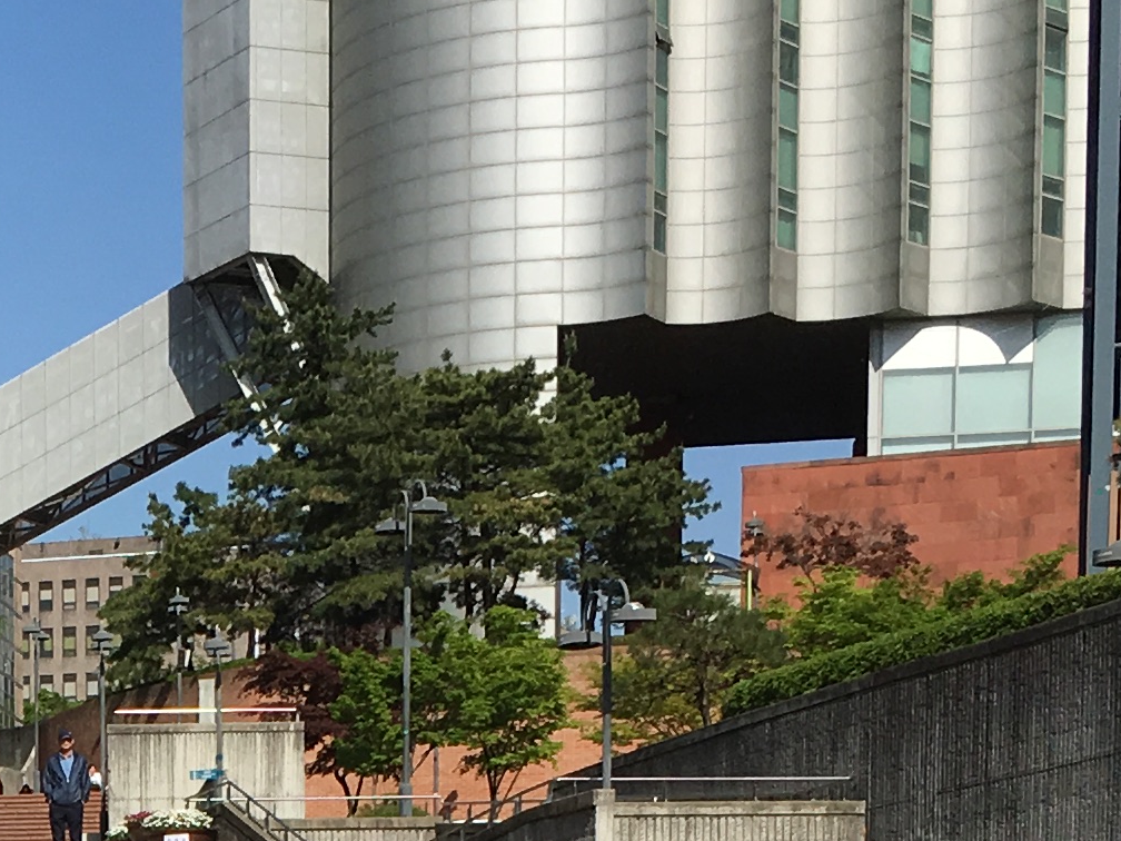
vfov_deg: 11.8
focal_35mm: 116
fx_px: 3757
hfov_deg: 16.4
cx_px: -172
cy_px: 1485
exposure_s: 1/2404
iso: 25
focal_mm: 4.15
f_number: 2.2
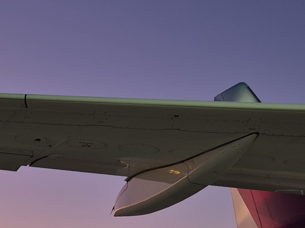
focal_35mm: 86
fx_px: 758
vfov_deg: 16.4
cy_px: 281
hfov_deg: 22.4
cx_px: 54
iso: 160
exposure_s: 1/50
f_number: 1.8
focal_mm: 5.4
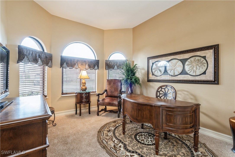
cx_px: 118
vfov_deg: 73.7
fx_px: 104
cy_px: 78
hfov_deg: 96.7
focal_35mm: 16
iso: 200
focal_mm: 16
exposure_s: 1/2
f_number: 8
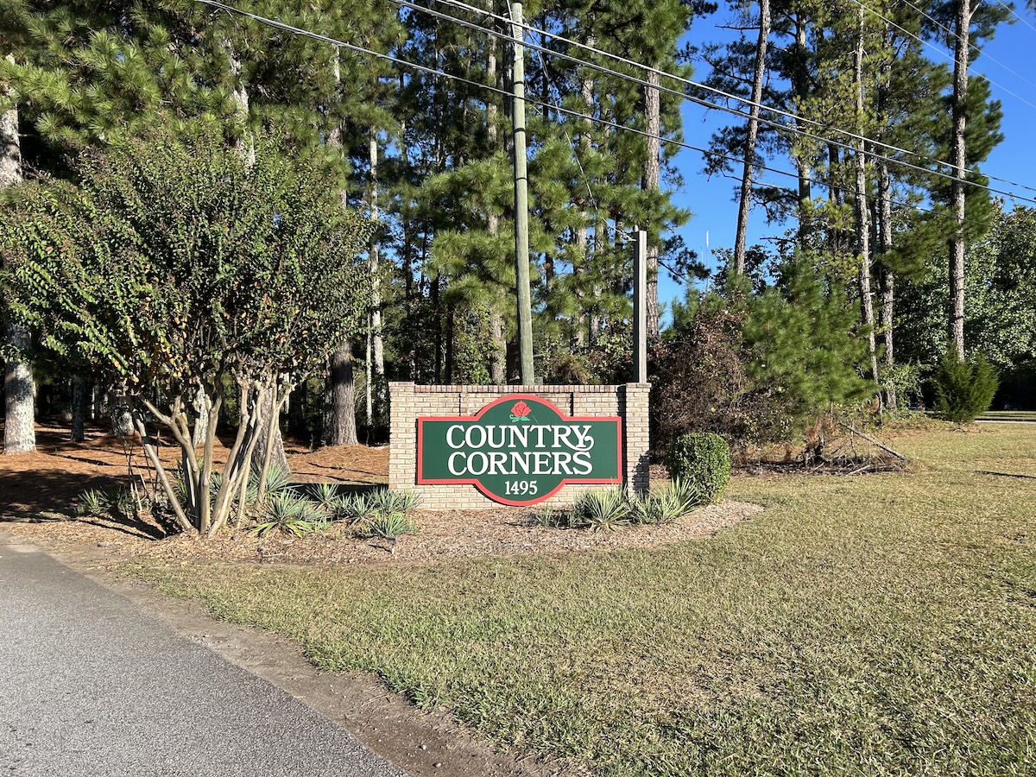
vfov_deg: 53.1
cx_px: 518
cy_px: 388
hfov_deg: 67.3
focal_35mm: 26
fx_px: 778
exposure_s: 1/1808
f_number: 1.5
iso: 50
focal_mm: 5.7
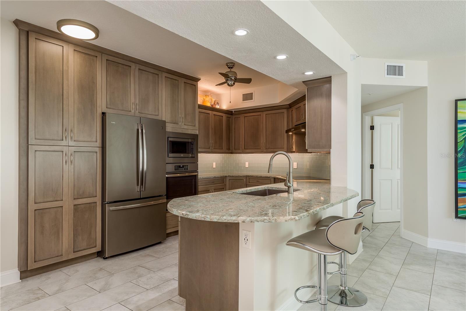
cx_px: 233
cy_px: 156
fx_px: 285
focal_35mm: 22
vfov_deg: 57.2
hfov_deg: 78.6
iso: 320
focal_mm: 22
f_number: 8
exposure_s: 1/40
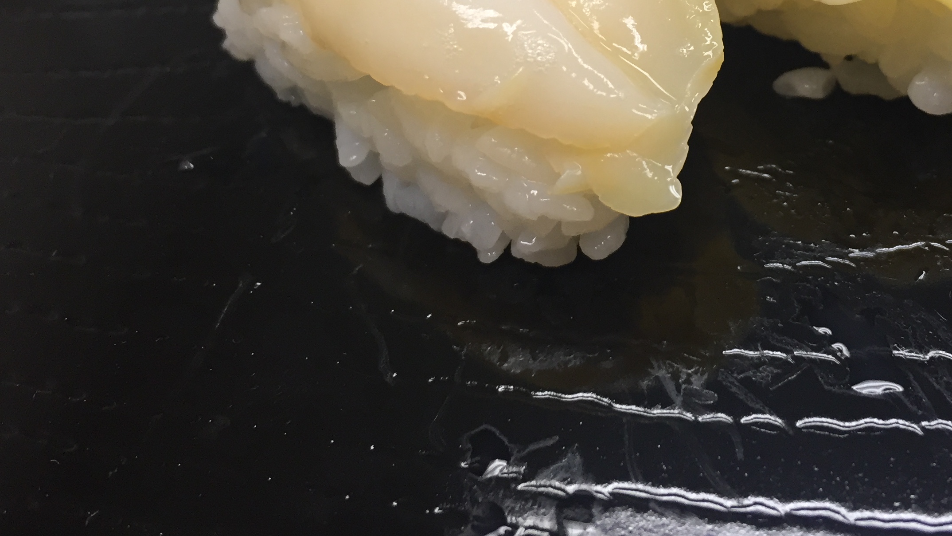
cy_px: 32
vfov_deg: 24.1
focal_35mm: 48
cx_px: 624
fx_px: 1212
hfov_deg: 42.4
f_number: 2.2
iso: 50
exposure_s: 1/33
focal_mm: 4.15
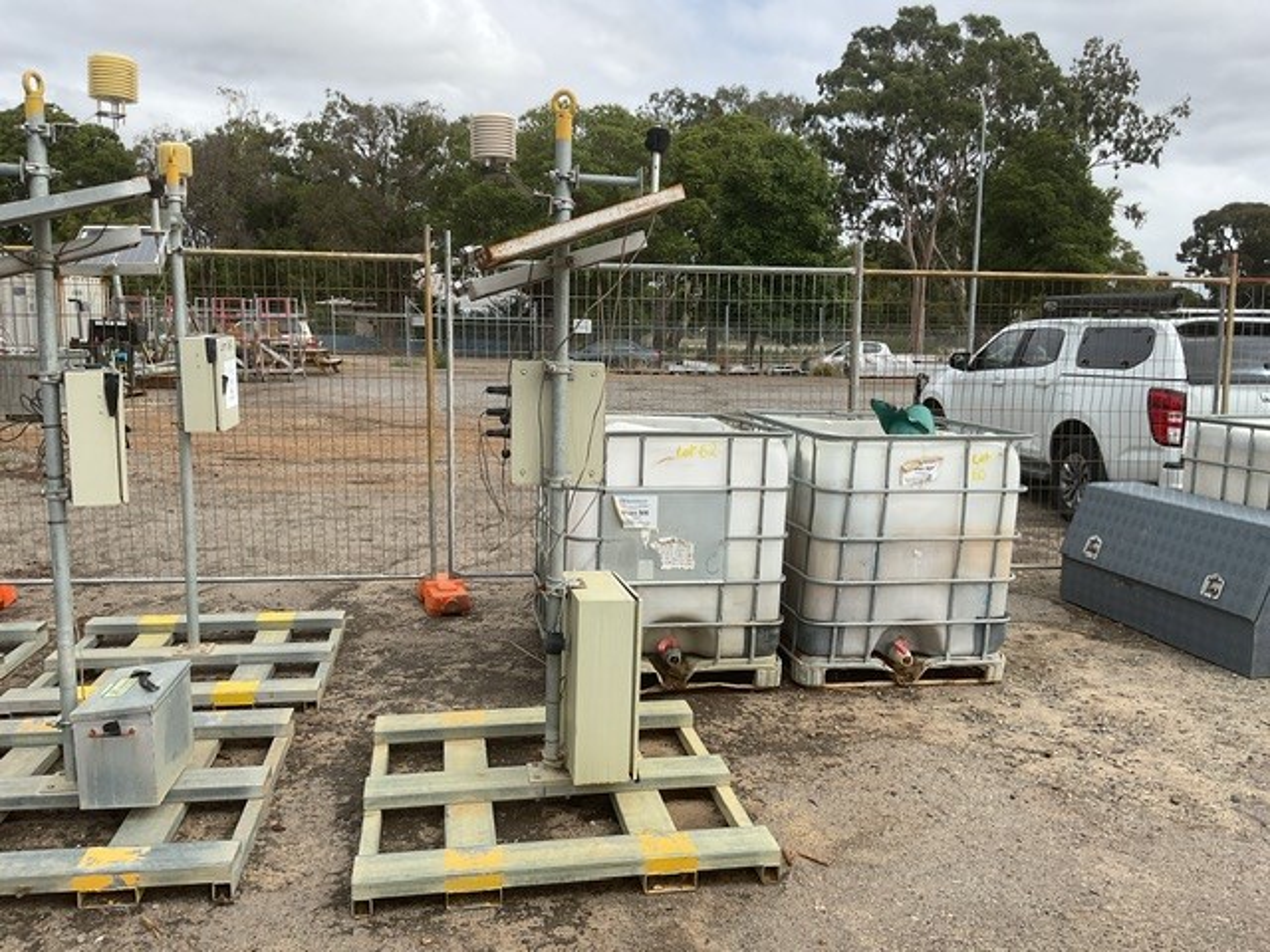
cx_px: 635
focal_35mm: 29
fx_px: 1064
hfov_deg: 61.7
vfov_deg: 48.2
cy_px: 476
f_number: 1.8
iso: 16
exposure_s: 1/1577
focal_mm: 3
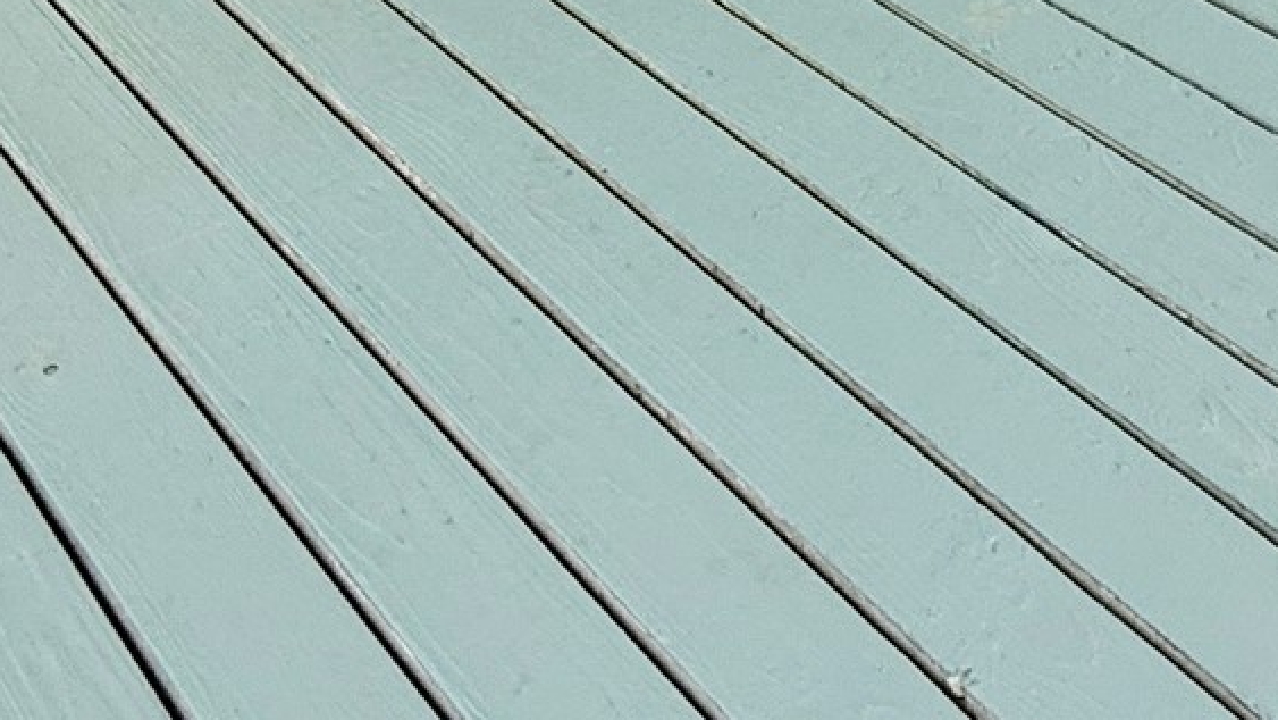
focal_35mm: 52
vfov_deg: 16.3
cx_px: 858
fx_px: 1763
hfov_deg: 39.4
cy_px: -806
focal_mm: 2.22
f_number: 2.2
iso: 50
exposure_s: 1/240
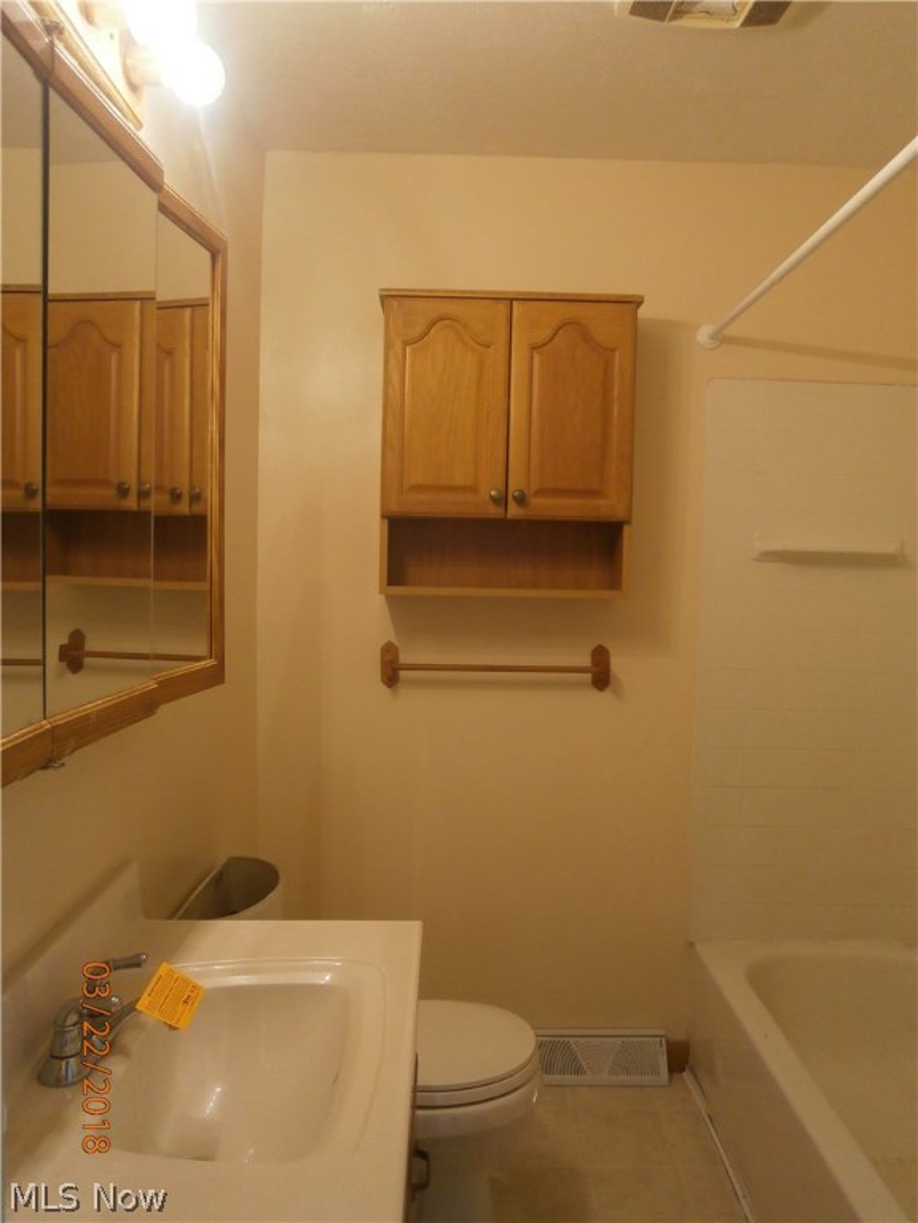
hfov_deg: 53.1
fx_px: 919
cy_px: 612
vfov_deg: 67.3
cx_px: 459
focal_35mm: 26
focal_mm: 4.7
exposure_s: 1/30
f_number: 2.8
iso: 200
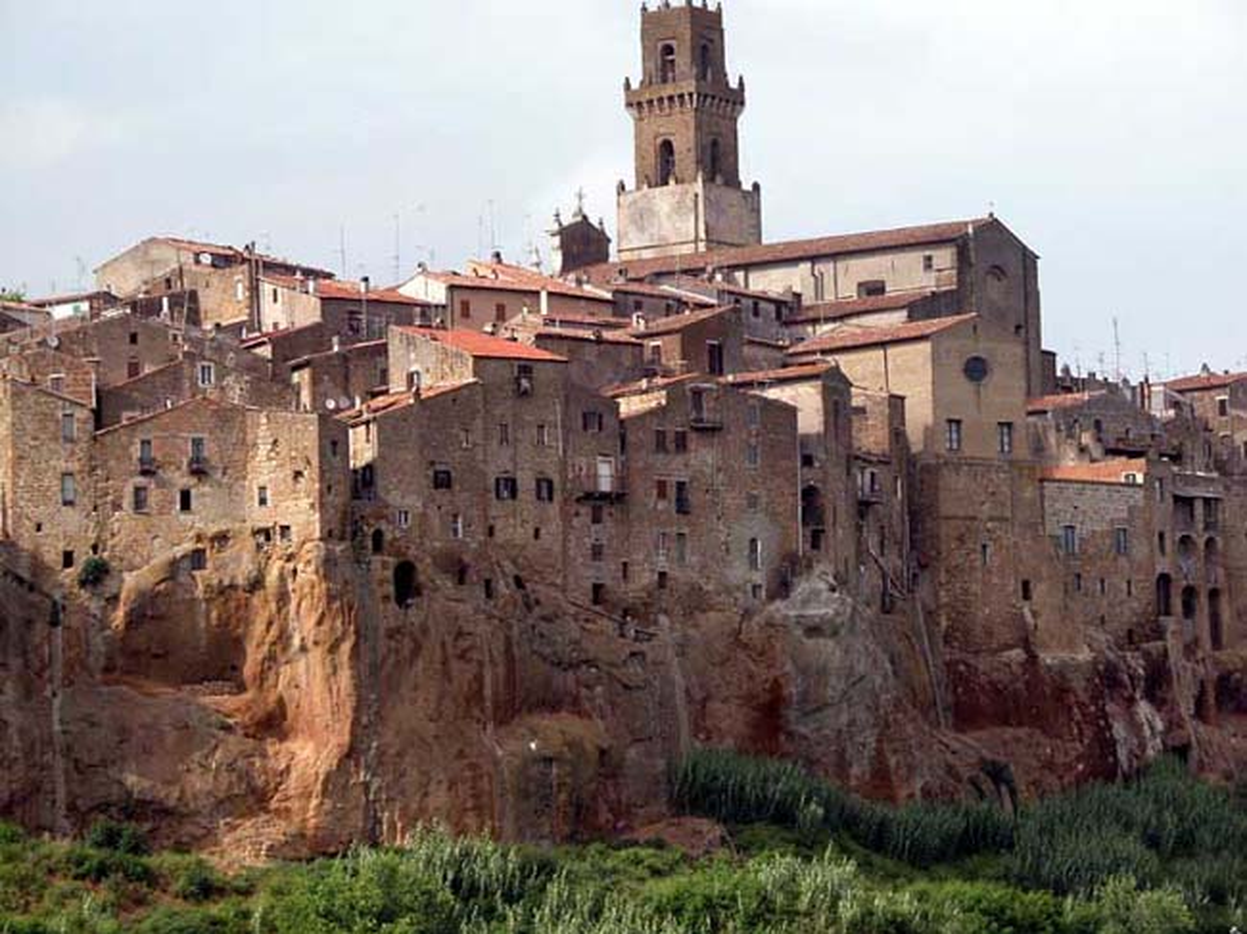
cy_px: 467
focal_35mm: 124
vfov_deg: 11.9
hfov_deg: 15.9
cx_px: 624
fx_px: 4465
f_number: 4.8
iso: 100
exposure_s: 1/517
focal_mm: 31.9
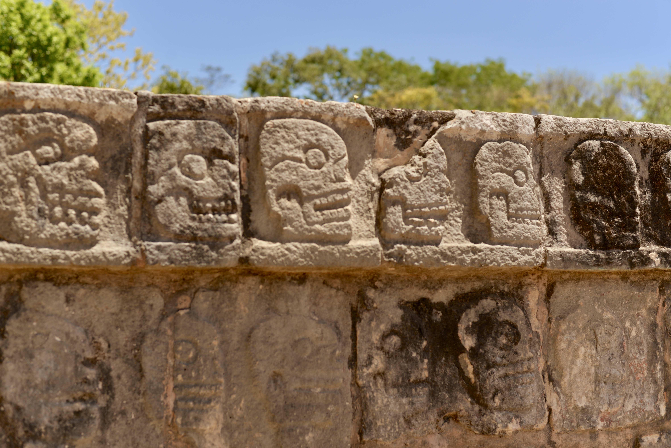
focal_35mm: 50
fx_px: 932
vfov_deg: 27.0
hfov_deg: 39.6
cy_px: 224
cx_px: 336
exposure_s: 1/1600
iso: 100
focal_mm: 50
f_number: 1.8
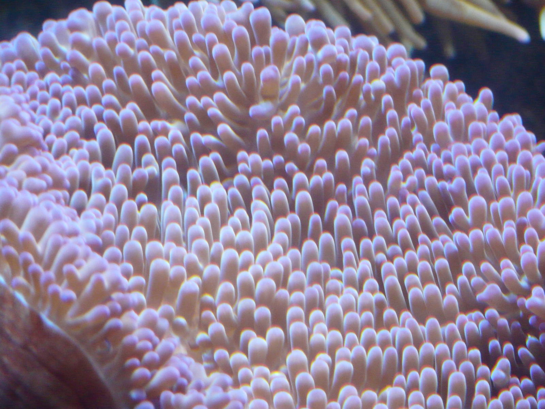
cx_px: 272
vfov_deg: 3.7
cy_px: 204
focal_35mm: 404
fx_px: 6361
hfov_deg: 4.9
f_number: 3.6
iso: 400
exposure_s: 1/20
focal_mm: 66.3
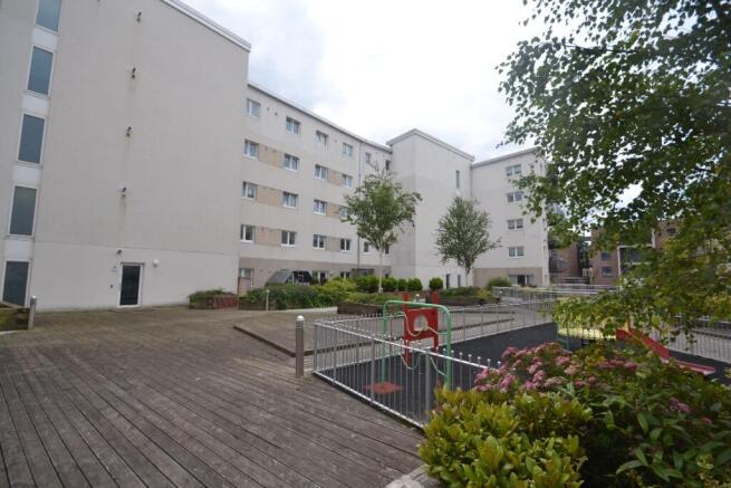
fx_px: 305
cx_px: 366
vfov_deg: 77.4
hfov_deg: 100.4
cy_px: 244
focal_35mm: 15
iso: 100
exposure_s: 1/200
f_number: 7.1
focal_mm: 10
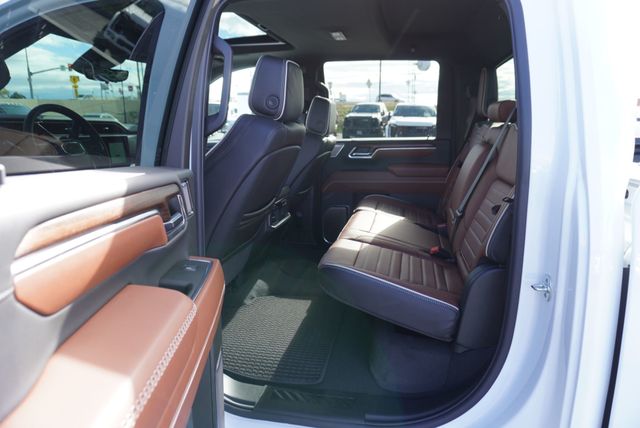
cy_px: 214
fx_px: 427
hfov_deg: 73.7
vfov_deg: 53.2
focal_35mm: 24
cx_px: 320
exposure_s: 1/80
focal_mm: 16
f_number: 4
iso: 100
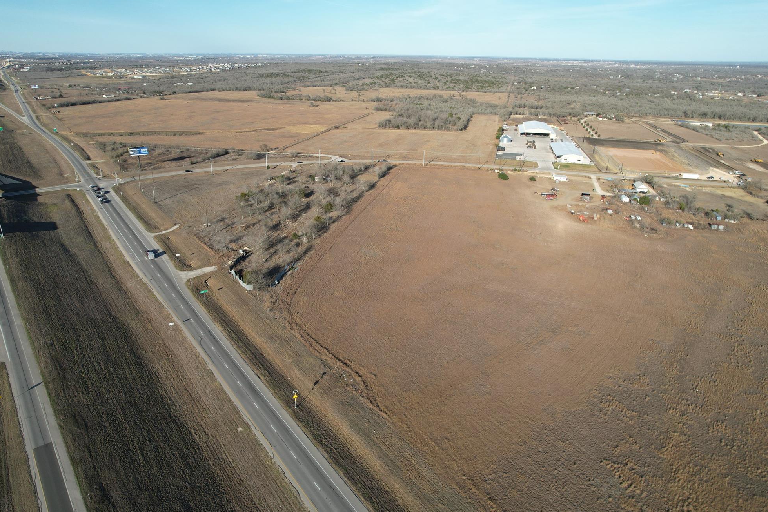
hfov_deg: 76.1
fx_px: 491
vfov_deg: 55.1
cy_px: 249
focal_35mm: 23
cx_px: 372
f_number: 2.8
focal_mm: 8.38
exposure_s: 1/1500
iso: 110
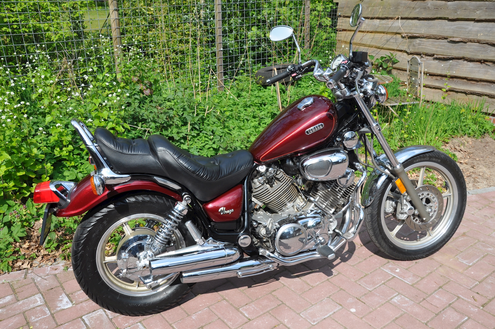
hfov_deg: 57.3
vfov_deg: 39.9
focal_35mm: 33
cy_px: 164
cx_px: 248
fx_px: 453
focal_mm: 22
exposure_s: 1/160
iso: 200
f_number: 13
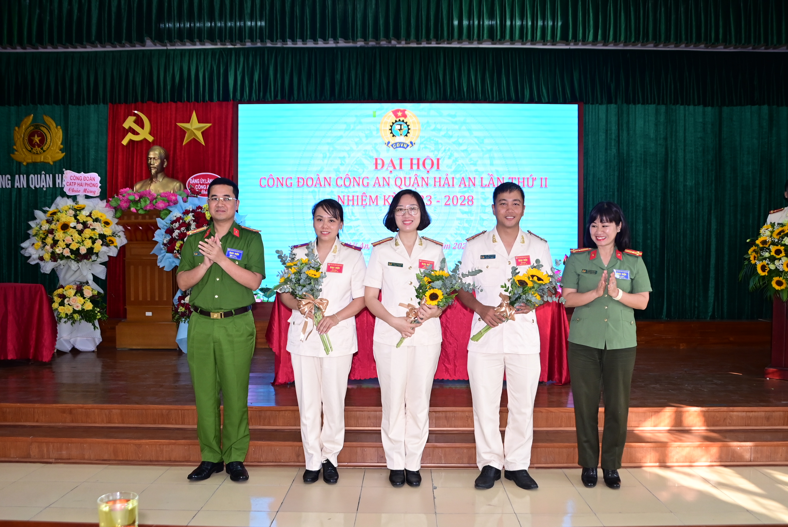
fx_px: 679
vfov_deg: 42.4
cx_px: 394
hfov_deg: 60.2
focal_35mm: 31
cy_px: 264
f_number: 5.6
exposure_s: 1/200
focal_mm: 21
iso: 800
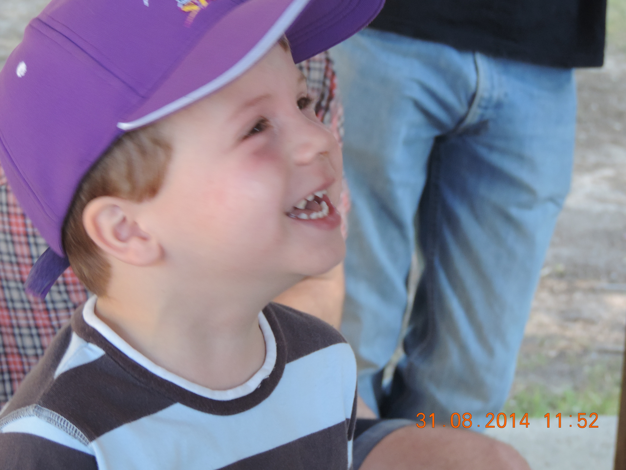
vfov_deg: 10.2
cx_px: 313
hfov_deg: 13.6
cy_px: 235
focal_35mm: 145
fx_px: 2622
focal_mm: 25.8
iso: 400
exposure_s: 1/60
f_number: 4.4
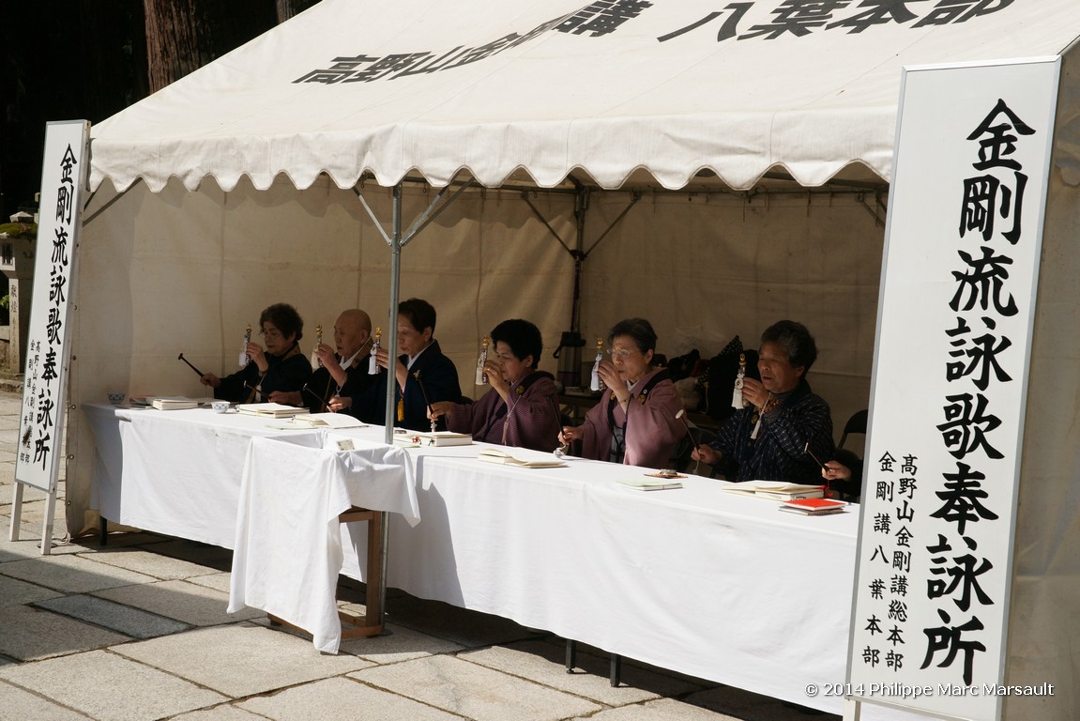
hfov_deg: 33.4
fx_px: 1800
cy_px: 360
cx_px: 540
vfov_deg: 22.6
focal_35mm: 60
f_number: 11
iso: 400
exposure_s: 1/640
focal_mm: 60
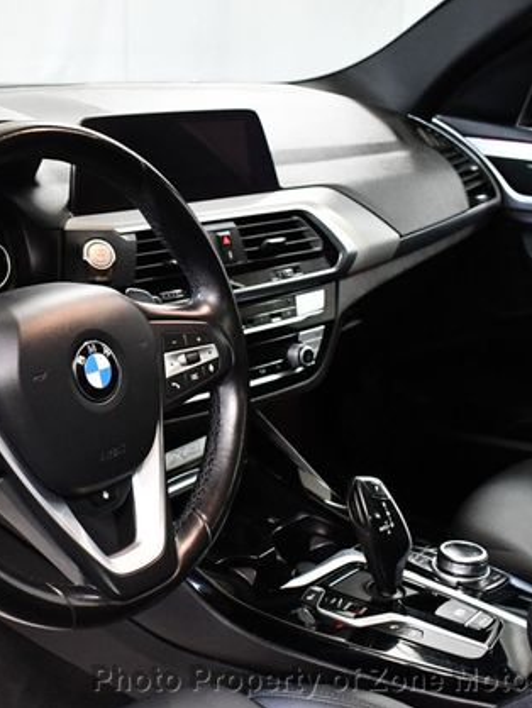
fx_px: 1085
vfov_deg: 36.2
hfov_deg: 26.8
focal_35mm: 53
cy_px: 349
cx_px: 71
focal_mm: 18
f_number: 3.5
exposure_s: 1/80
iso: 3200
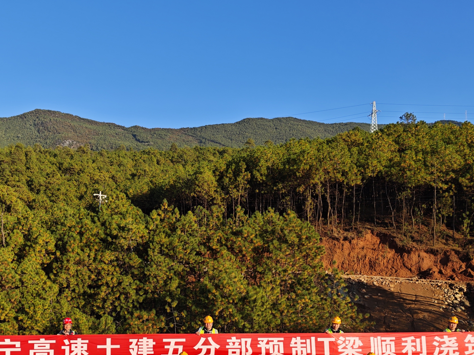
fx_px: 575
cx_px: 171
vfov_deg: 33.6
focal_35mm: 42
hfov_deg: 44.3
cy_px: 267
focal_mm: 6.68
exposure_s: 1/2419
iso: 50
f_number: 1.44
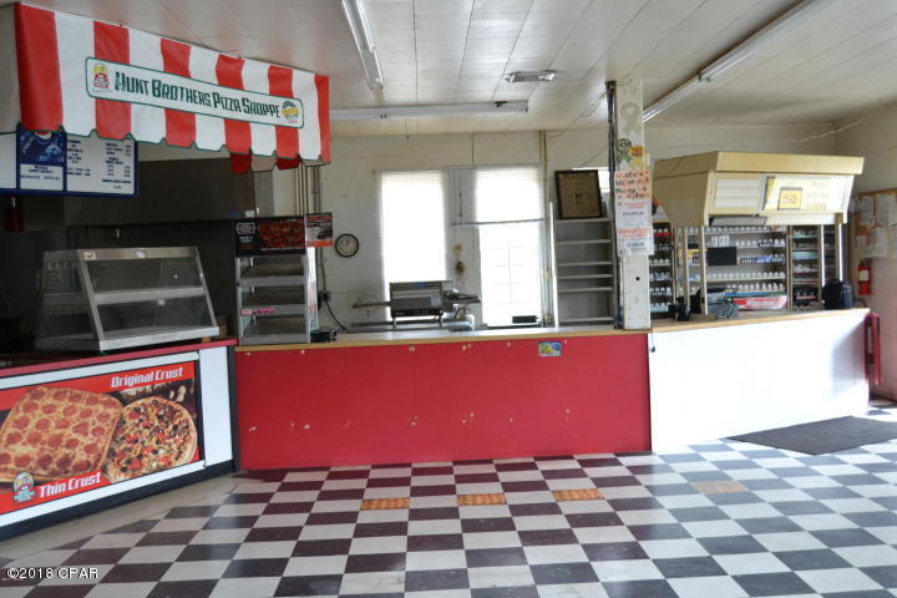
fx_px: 972
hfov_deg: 49.6
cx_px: 448
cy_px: 299
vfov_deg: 34.2
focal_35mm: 39
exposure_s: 1/60
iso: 2000
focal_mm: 26
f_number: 4
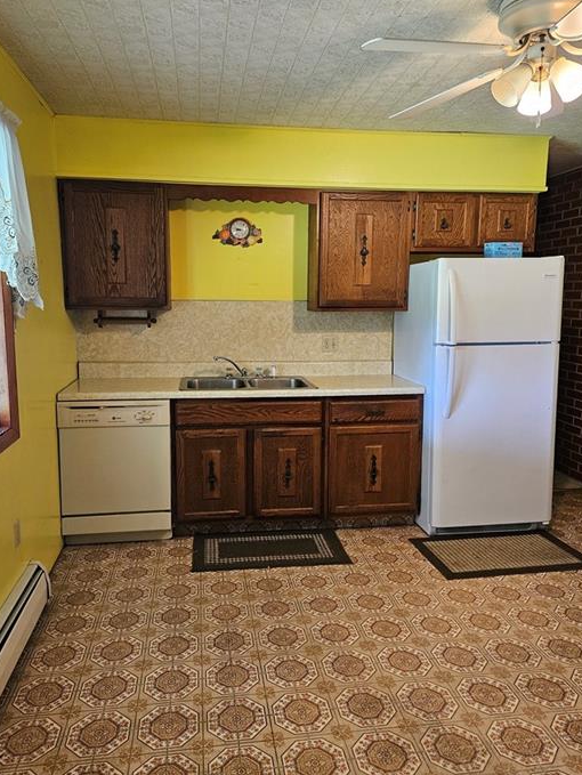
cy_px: 374
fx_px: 582
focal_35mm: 26
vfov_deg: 67.3
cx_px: 285
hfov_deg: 53.1
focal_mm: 5.4
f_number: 1.8
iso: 400
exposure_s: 1/120
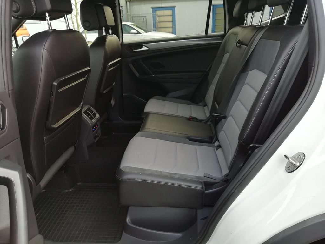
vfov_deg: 53.1
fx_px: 244
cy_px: 122
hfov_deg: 67.3
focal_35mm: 26
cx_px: 162
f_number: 2.2
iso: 100
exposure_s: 1/33.3
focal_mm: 3.21
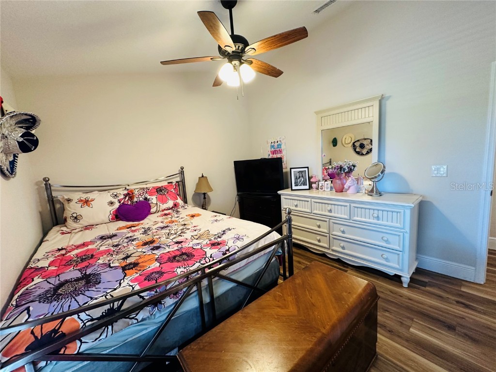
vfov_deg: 85.7
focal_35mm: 14
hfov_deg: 102.1
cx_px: 248
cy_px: 186
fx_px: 201
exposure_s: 1/60
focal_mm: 2.22
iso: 250
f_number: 2.2
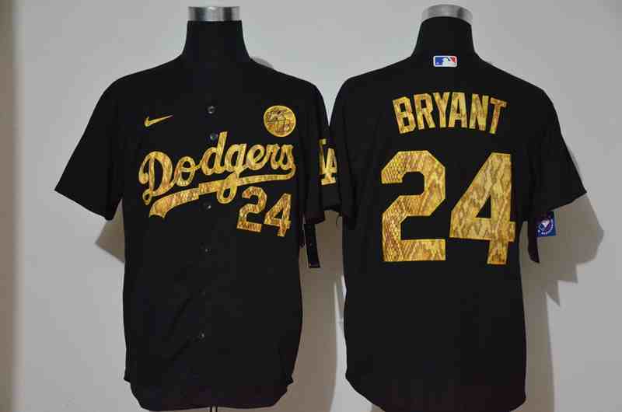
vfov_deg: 18.1
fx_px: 1293
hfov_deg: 27.0
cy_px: 206
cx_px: 311
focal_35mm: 75
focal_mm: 50
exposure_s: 1/15
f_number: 4.8
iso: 4000
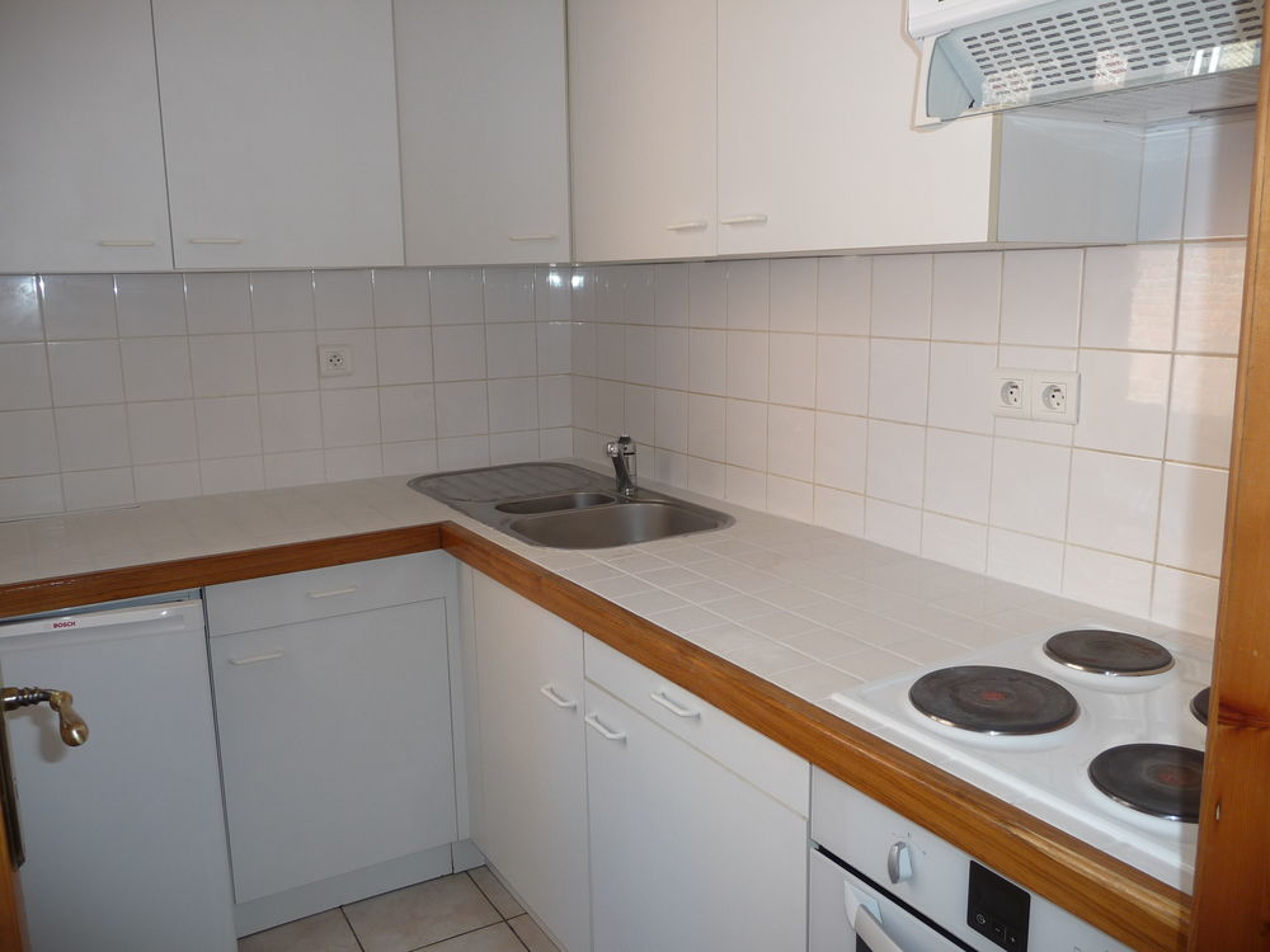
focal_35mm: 28
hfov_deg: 63.4
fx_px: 1027
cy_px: 476
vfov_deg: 49.7
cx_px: 635
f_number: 3.3
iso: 100
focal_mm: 4.7
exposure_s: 1/30
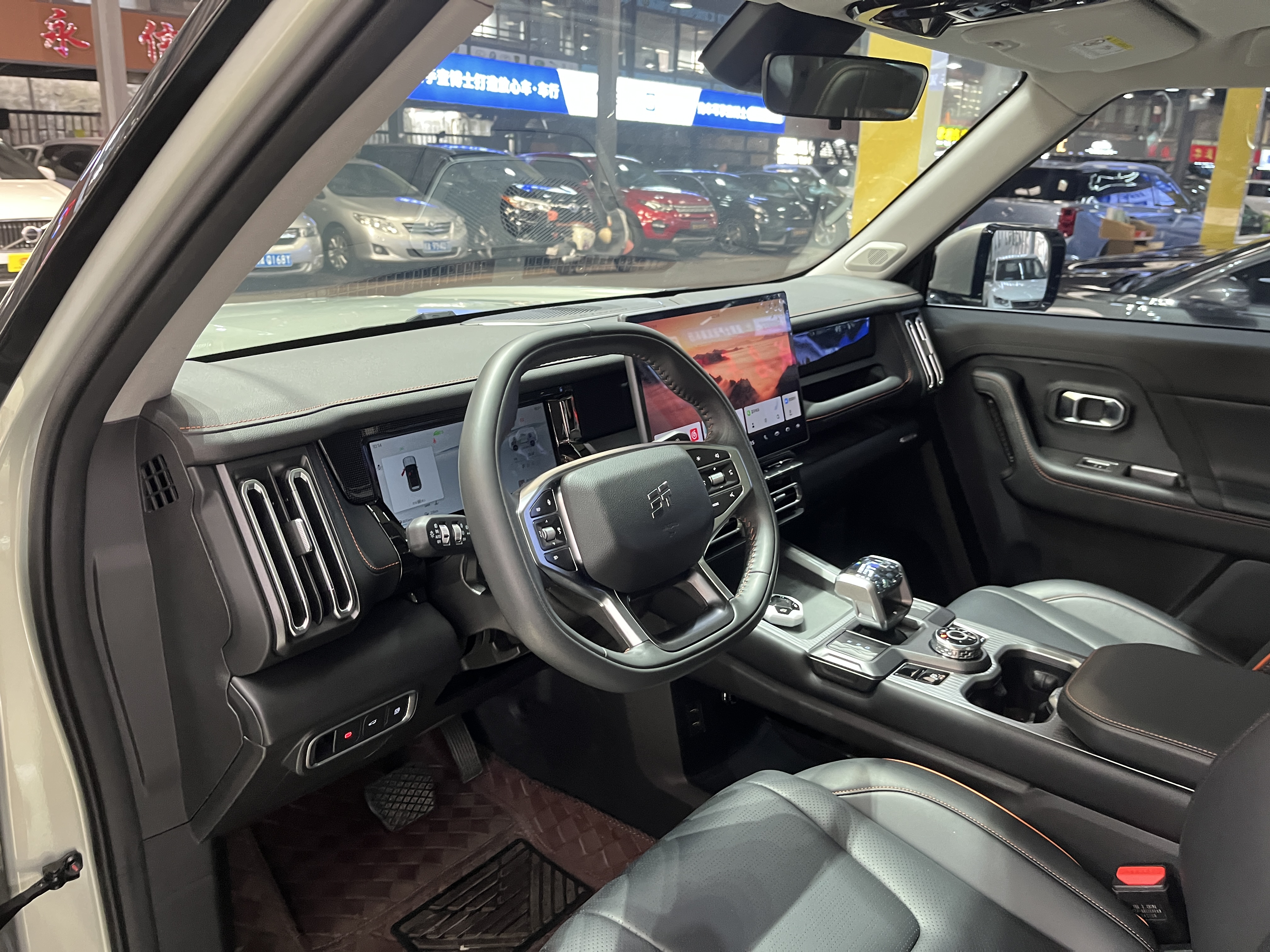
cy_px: 476
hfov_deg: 67.3
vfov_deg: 53.1
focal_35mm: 26
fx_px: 954
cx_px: 635
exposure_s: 1/53
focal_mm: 5.1
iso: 250
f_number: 1.6
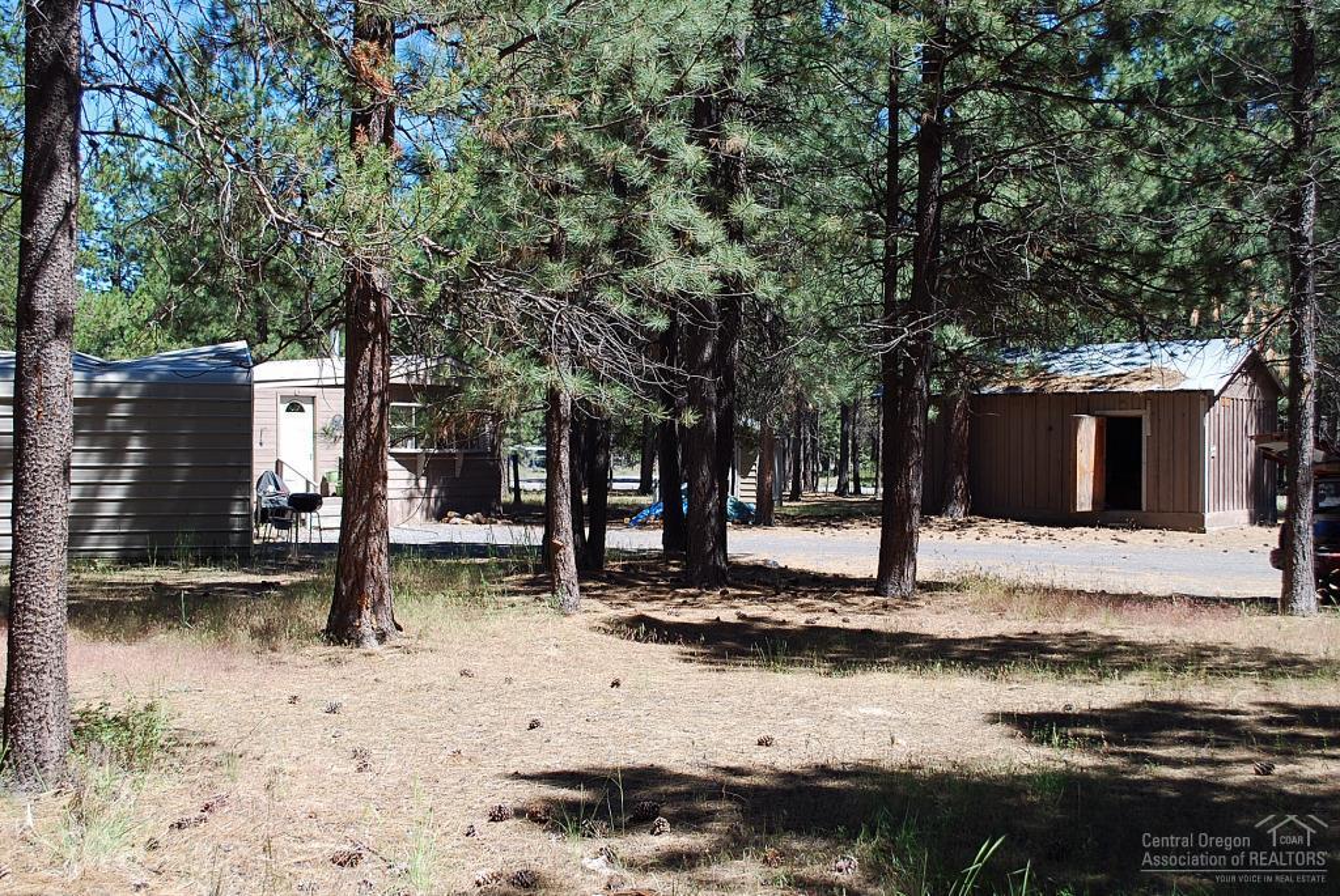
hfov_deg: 49.5
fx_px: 1453
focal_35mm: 39
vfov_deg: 34.3
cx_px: 670
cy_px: 448
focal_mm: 26
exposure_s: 1/125
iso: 100
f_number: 5.6
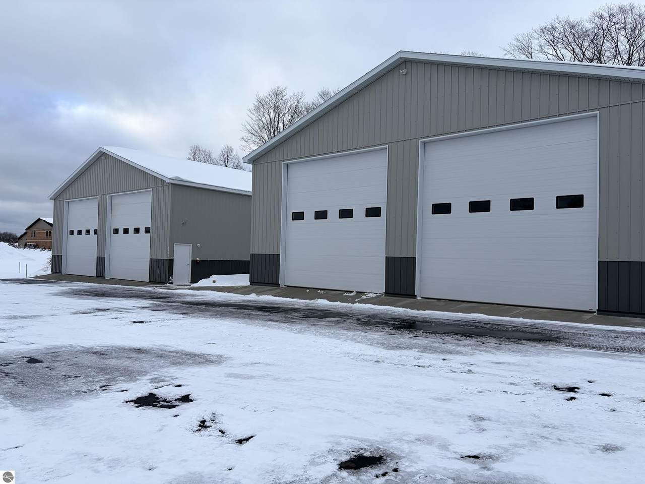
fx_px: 484
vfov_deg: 53.1
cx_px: 322
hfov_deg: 67.3
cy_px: 242
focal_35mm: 26
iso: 50
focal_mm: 5.96
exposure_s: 1/2283
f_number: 1.6
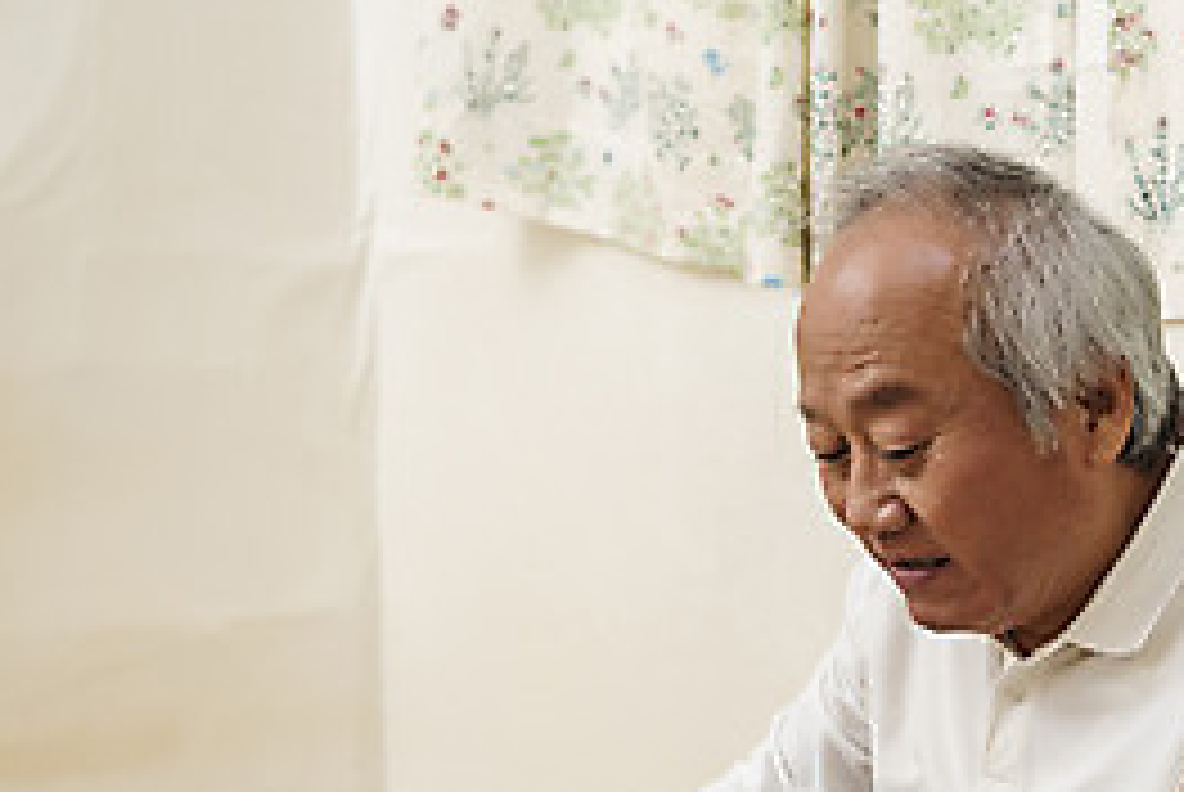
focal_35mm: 91
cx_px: 1038
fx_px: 2996
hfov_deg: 21.9
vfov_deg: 15.0
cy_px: 608
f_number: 2.8
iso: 200
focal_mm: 40
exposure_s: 1/125
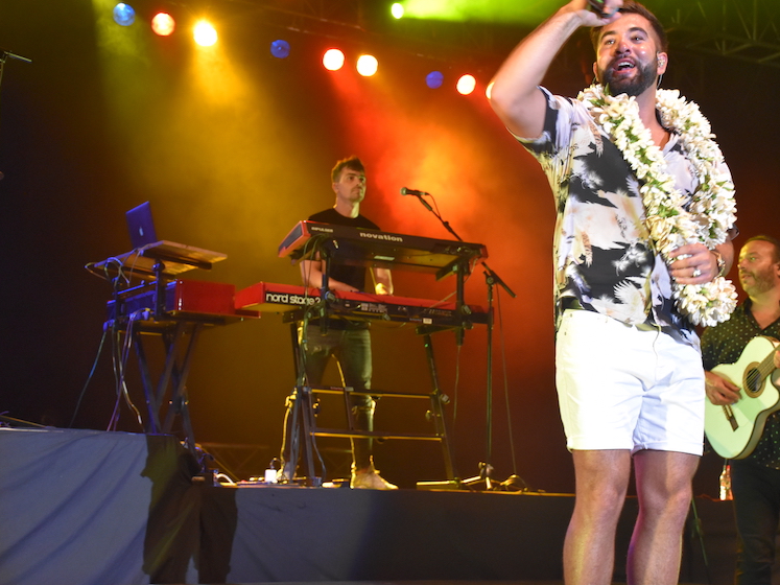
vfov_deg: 22.2
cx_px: 465
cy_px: 294
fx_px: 1487
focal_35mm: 66
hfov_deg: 29.3
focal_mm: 38
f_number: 4.2
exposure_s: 1/60
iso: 2200
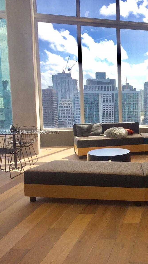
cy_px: 132
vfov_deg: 47.4
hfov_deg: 25.5
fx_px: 300
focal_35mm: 43
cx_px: 167
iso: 32
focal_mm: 4.15
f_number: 2.2
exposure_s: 1/599
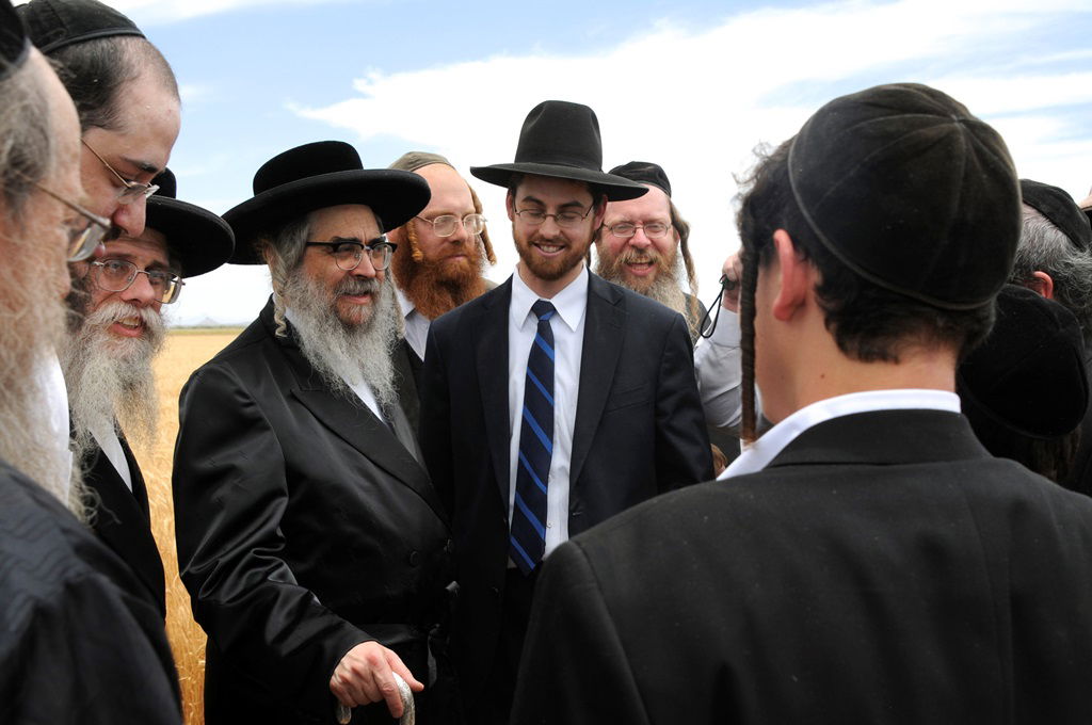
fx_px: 1272
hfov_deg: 46.5
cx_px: 546
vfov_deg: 31.8
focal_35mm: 42
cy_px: 362
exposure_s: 1/200
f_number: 7.1
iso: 250
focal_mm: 28
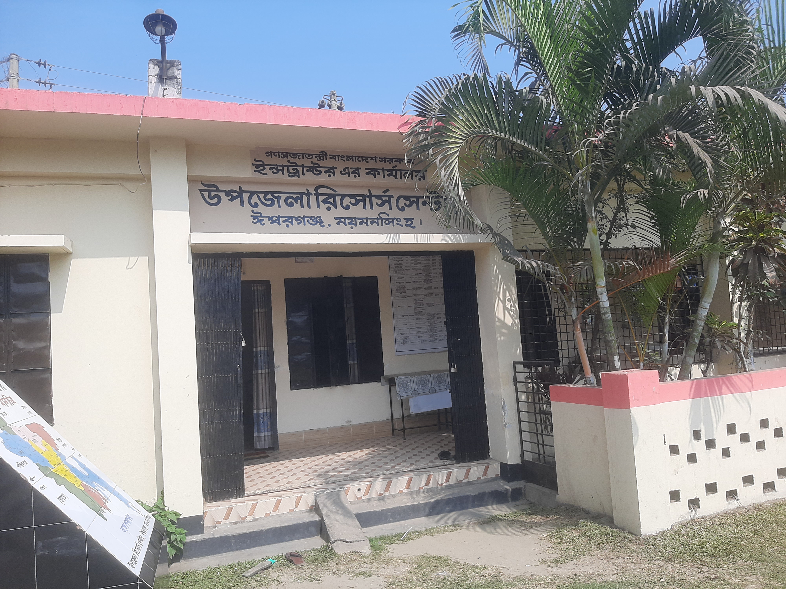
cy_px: 294
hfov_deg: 65.3
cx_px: 393
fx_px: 613
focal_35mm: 27
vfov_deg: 51.4
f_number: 1.7
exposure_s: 1/1946
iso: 40
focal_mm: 3.93
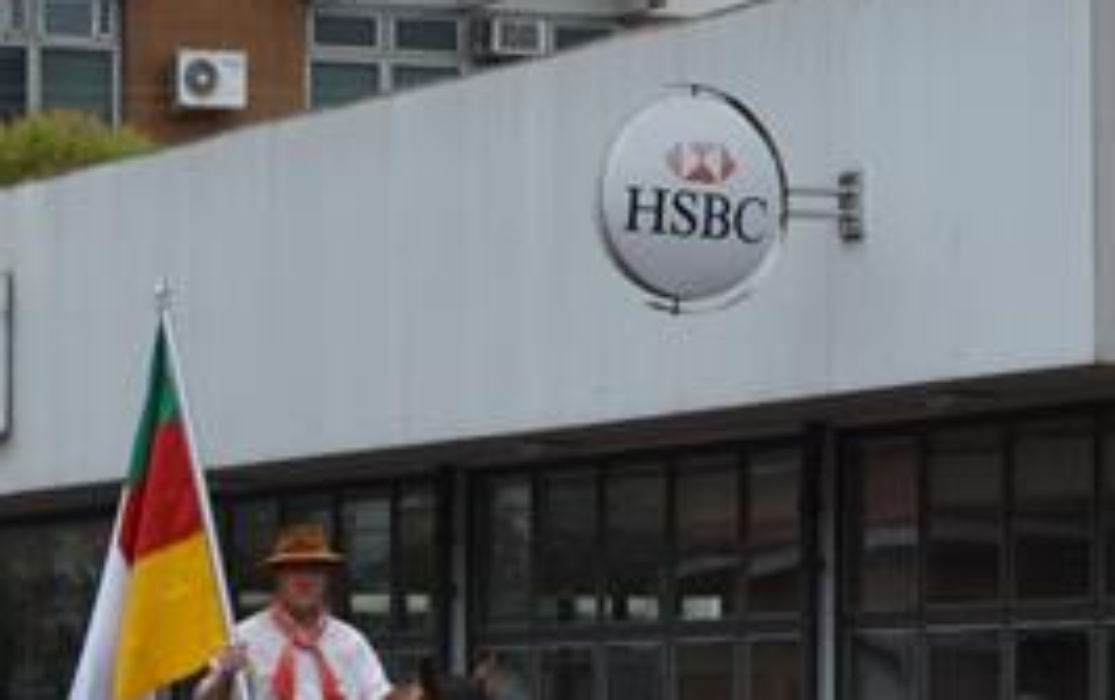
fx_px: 5720
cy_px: 803
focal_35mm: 188
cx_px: 256
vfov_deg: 7.0
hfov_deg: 11.1
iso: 100
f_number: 6.3
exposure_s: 1/160
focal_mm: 32
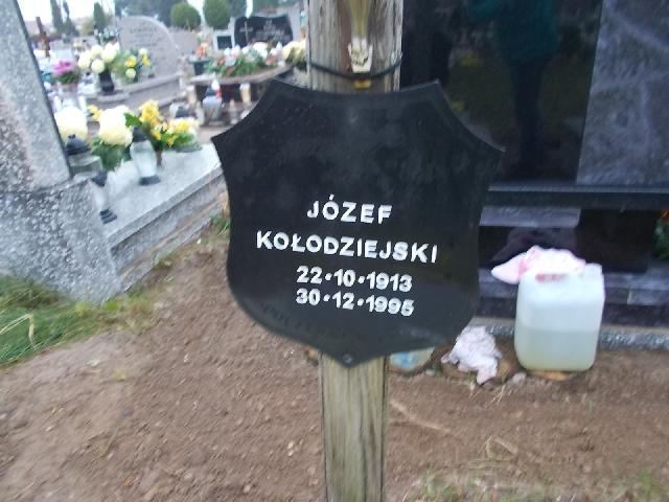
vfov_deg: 53.1
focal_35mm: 26
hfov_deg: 67.3
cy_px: 251
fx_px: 502
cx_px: 334
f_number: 3.2
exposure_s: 1/25
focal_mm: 4.6
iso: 180
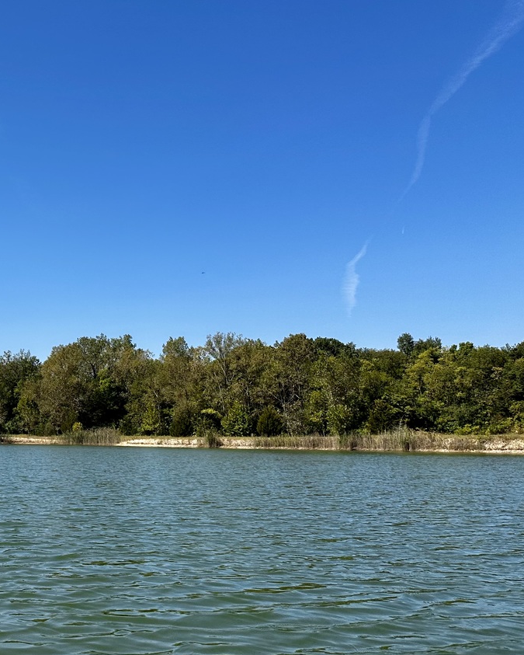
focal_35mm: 40
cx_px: -5
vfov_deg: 45.8
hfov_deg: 33.9
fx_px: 775
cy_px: 308
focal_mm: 6.86
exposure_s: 1/5263
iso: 80
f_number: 1.78
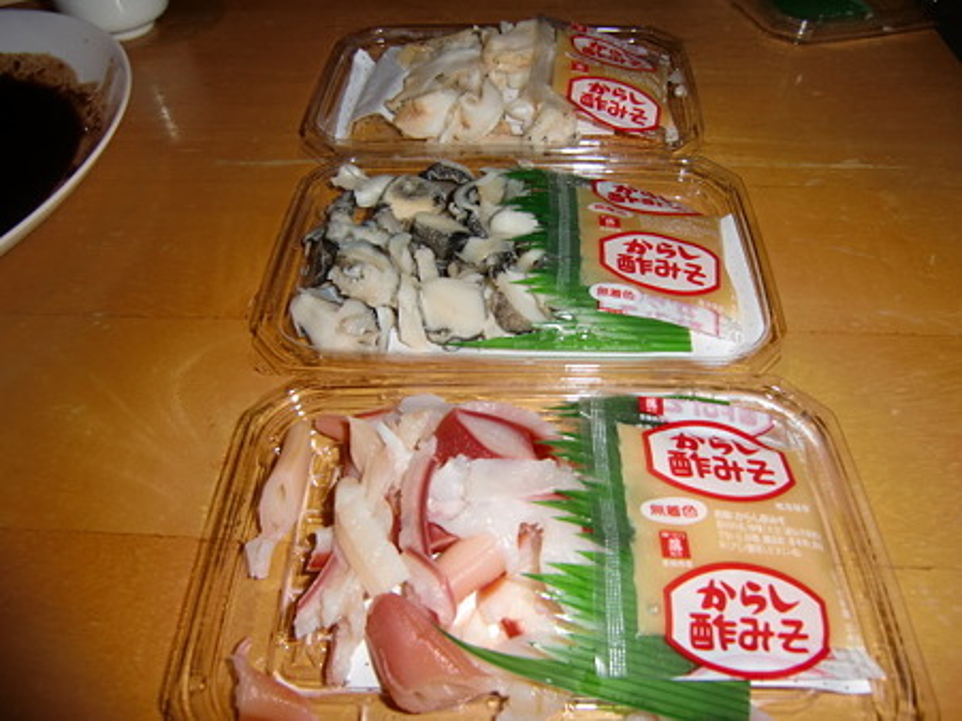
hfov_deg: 71.6
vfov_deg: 56.8
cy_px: 360
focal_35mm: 24
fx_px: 667
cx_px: 481
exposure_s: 1/20
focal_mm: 4.3
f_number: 3.2
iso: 64
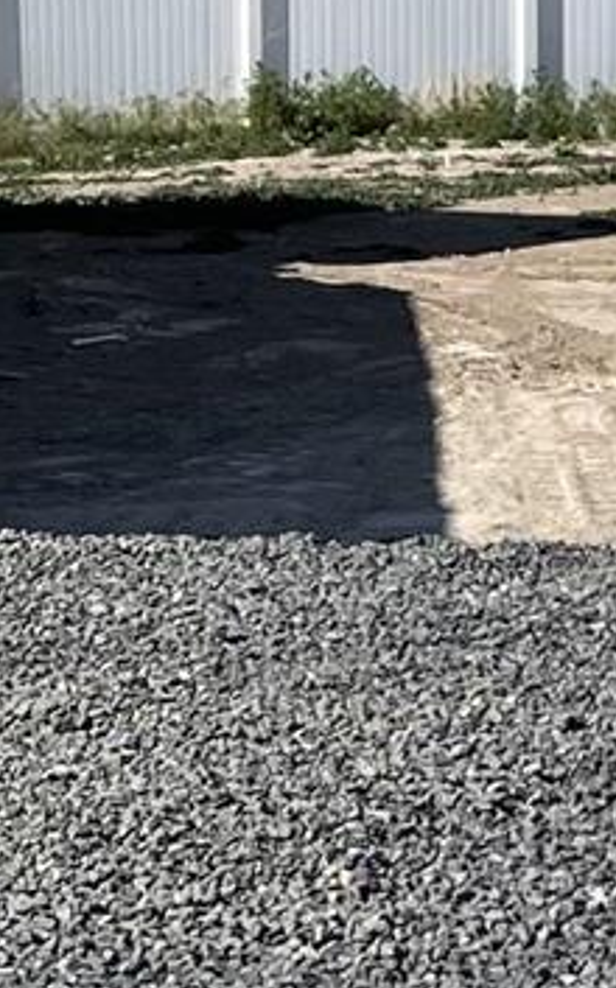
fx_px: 4845
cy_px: 744
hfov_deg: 7.2
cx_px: -162
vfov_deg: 11.6
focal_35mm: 180
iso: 32
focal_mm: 4.2
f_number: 1.6
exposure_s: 1/4651
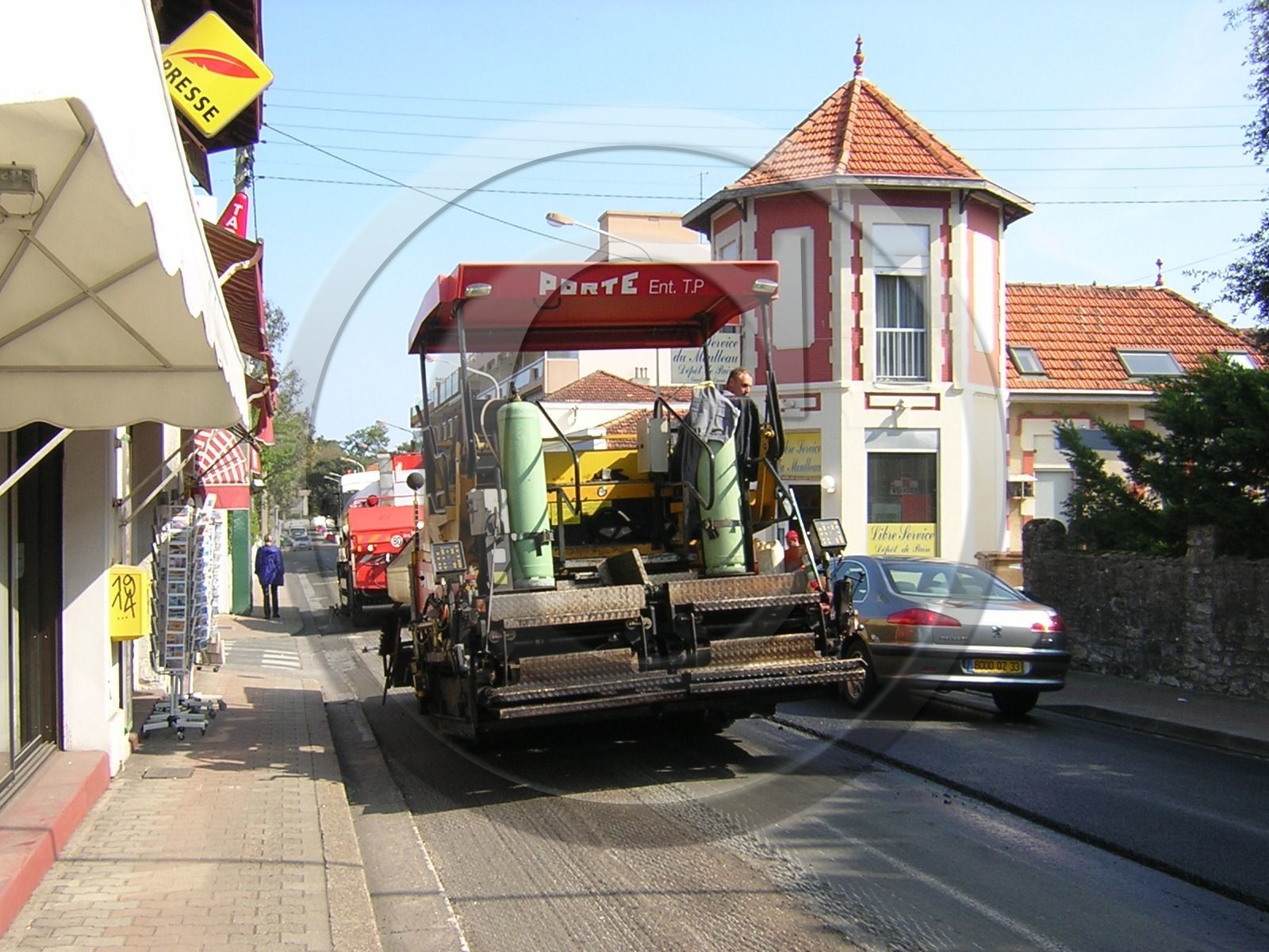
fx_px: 1320
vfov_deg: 39.7
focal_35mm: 36
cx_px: 634
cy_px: 476
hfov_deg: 51.4
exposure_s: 1/171
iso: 100
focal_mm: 4.7
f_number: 5.2
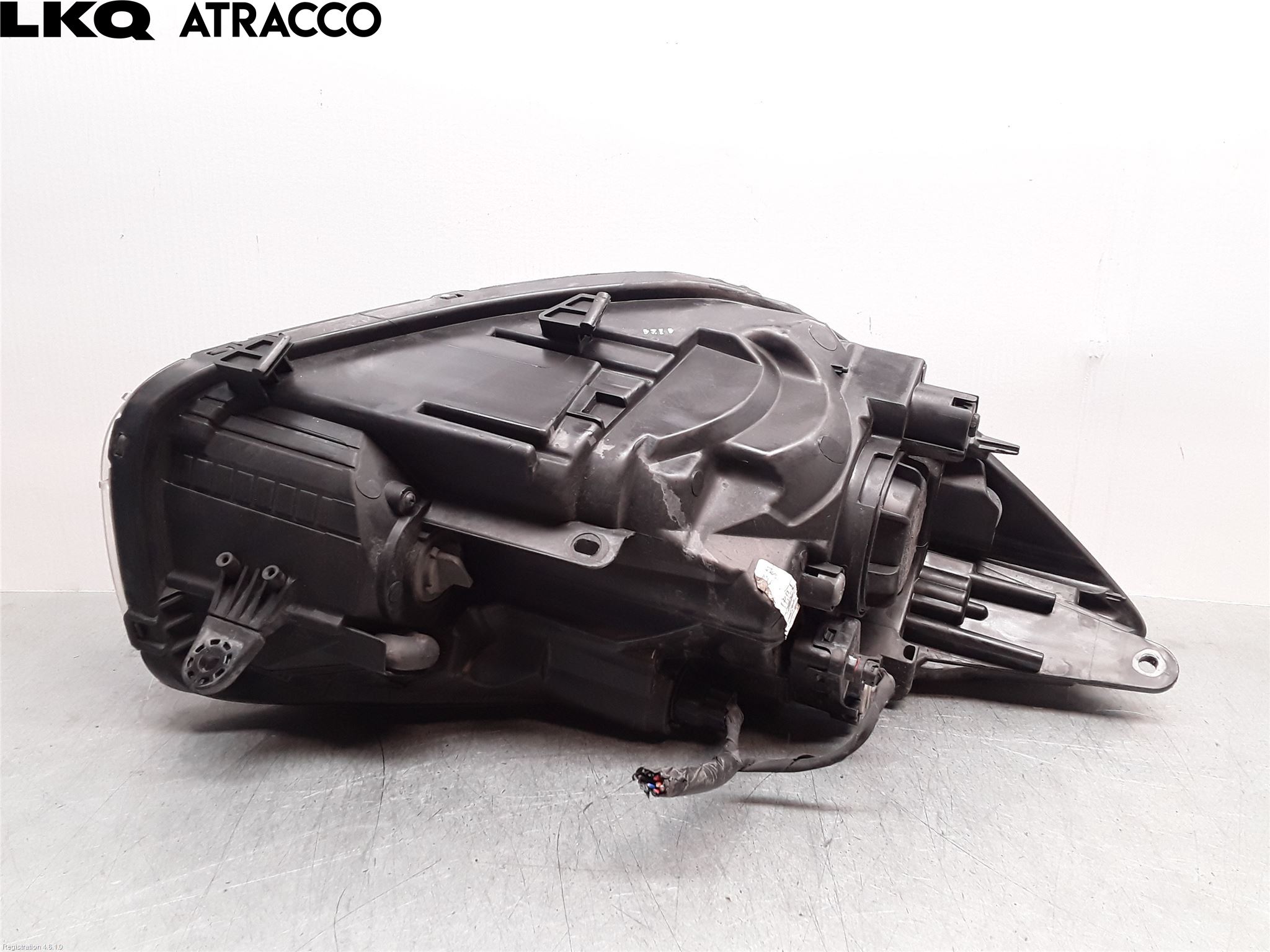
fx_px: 1027
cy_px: 476
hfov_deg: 63.4
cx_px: 635
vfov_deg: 49.7
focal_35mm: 28
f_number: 1.9
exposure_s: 1/50
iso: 100
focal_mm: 2.91
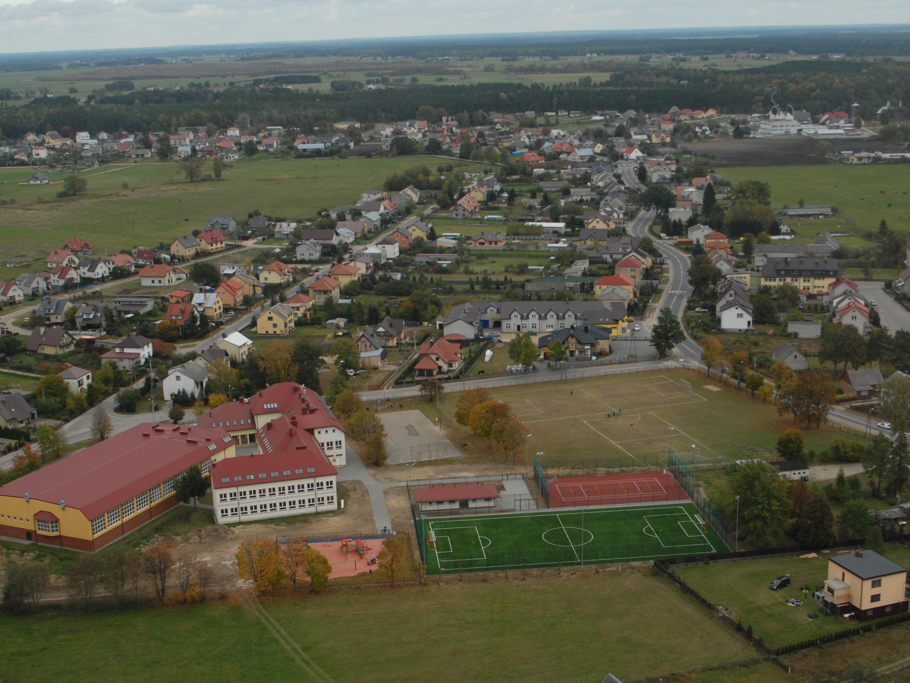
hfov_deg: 41.2
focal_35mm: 46
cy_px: 339
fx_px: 1209
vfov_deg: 31.5
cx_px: 408
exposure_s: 1/180
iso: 200
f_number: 7.1
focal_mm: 28
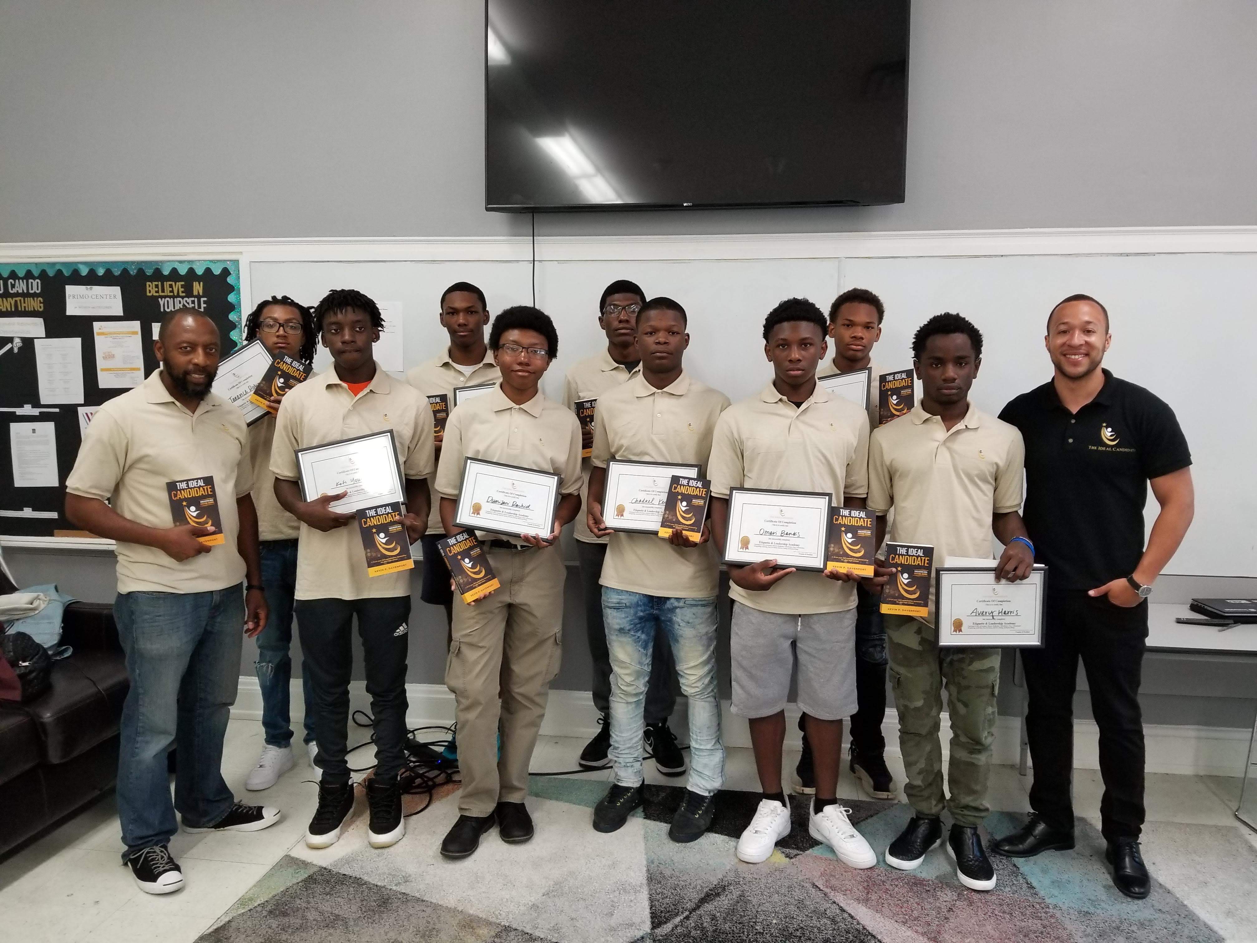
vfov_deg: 53.1
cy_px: 472
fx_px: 944
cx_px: 628
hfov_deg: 67.3
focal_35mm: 26
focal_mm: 4.3
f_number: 1.7
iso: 200
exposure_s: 1/40
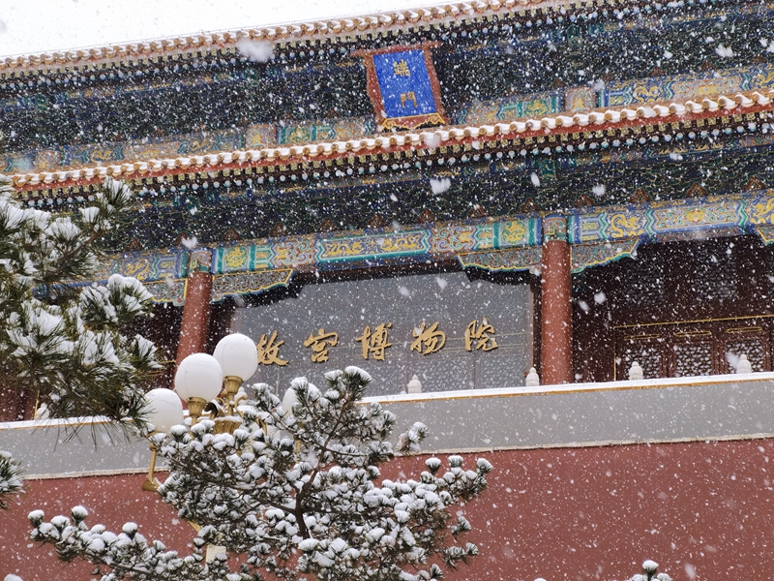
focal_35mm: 81
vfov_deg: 18.2
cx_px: 387
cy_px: 290
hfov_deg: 24.1
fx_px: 1811
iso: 50
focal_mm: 7.48
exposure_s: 1/197
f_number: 2.4
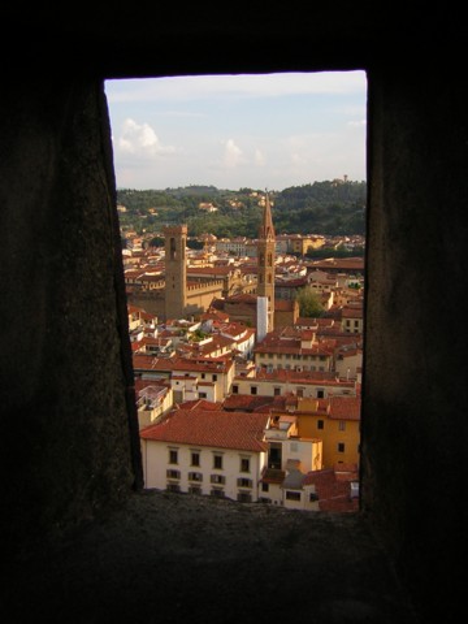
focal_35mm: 36
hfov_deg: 39.7
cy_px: 312
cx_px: 234
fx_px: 649
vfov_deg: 51.4
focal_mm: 4.7
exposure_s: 1/198
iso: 50
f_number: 5.2
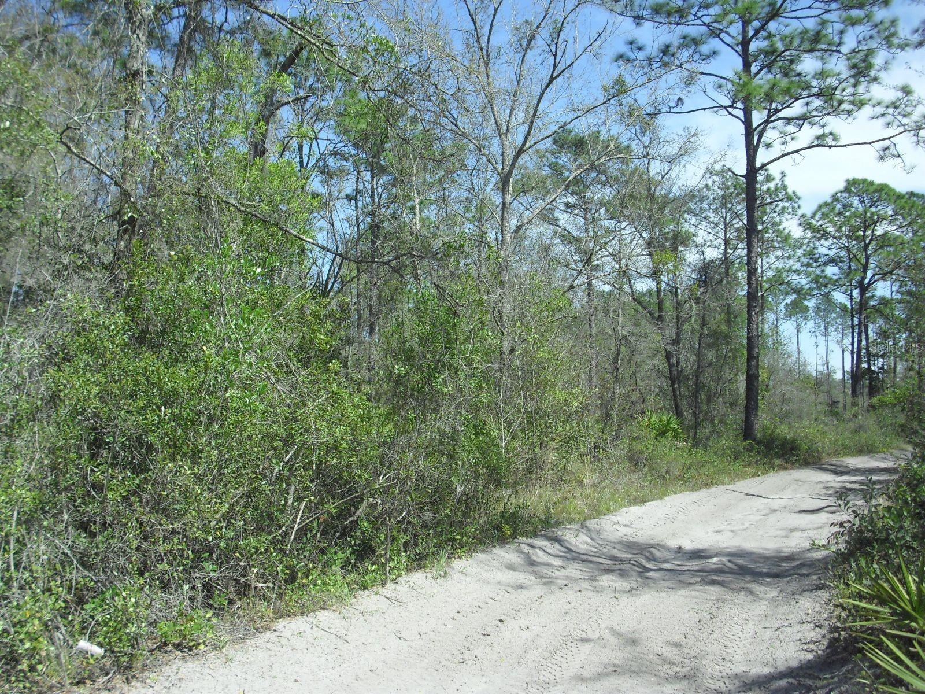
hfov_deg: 49.0
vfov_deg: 37.7
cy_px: 347
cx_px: 462
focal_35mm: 38
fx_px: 1015
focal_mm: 6.2
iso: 100
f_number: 8
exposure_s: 1/200
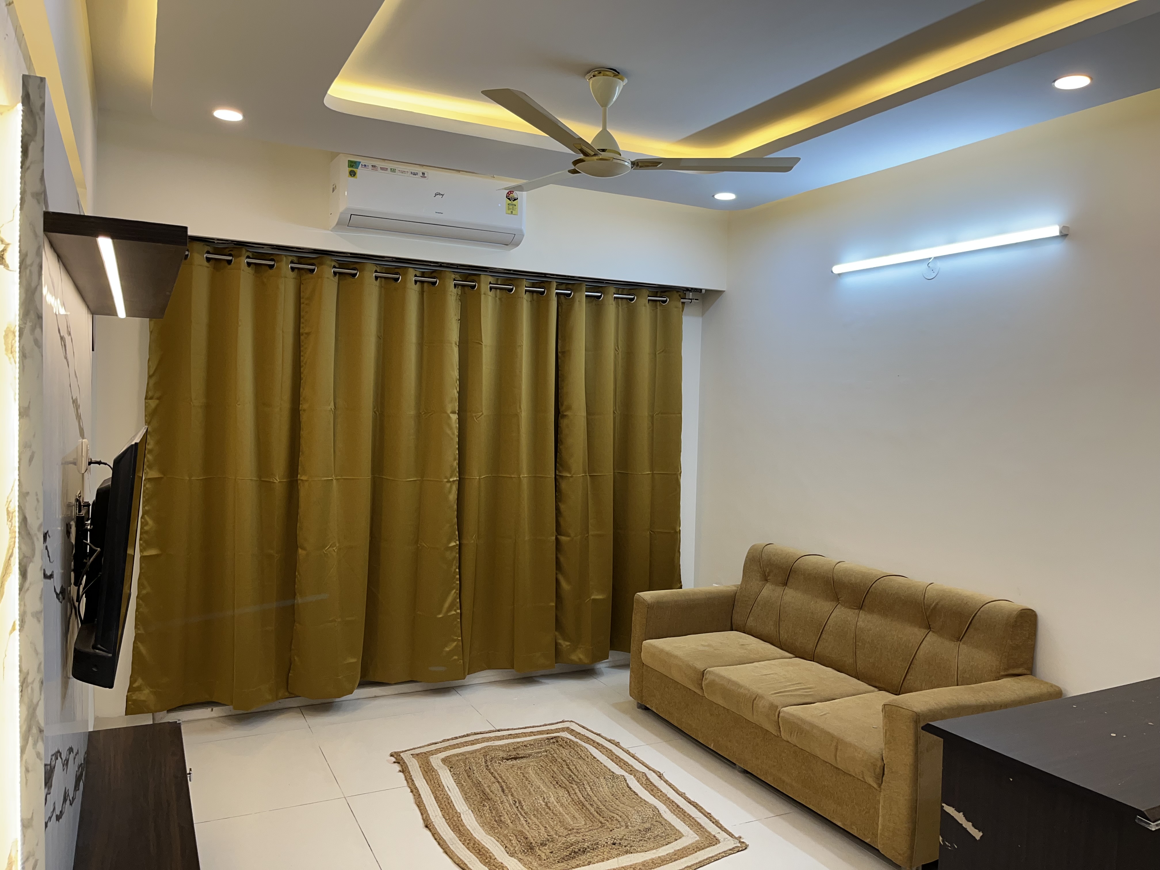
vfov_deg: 53.1
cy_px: 435
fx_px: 871
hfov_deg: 67.3
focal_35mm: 26
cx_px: 580
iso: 50
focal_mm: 5.1
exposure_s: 1/100
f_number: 1.6
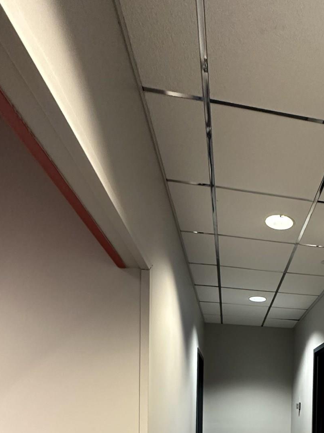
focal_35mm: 30
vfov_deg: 49.9
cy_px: 424
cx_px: 300
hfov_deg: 42.3
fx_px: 374
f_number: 2.2
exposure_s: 1/60
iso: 400
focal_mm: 2.22
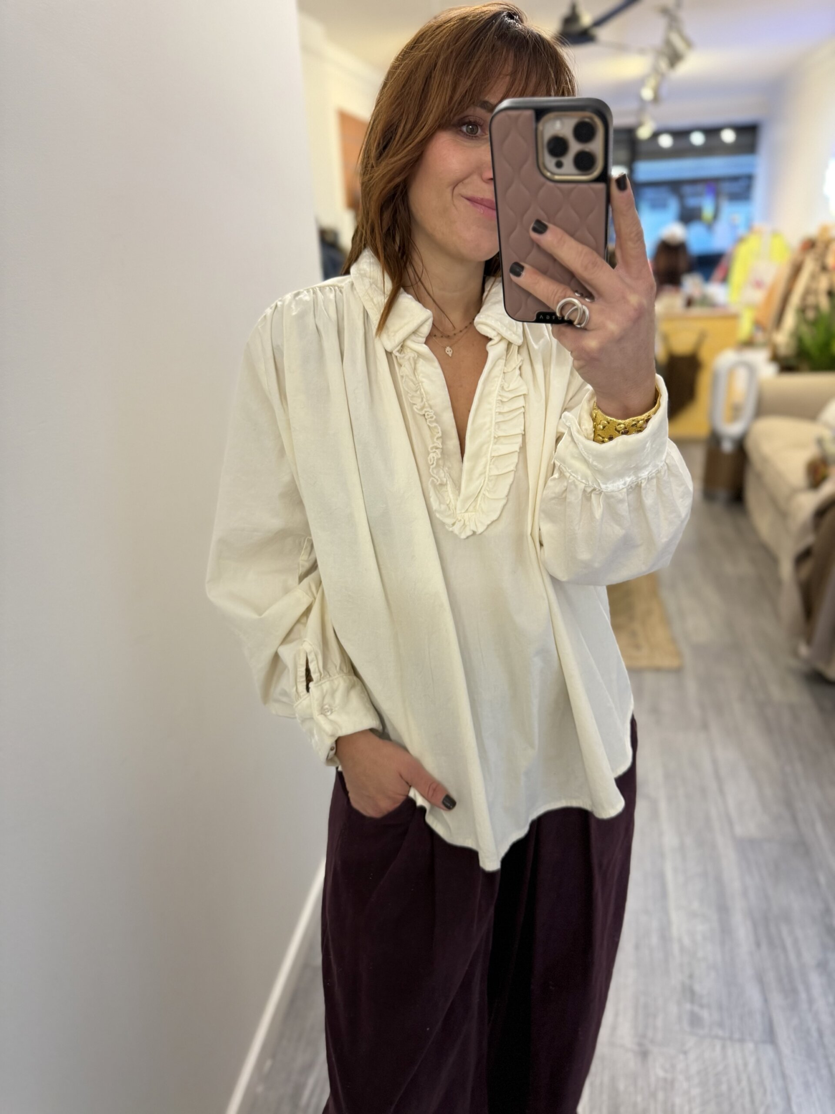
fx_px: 772
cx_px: 418
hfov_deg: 56.8
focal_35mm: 24
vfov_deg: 71.6
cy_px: 557
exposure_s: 1/49
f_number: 1.78
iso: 250
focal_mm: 6.76
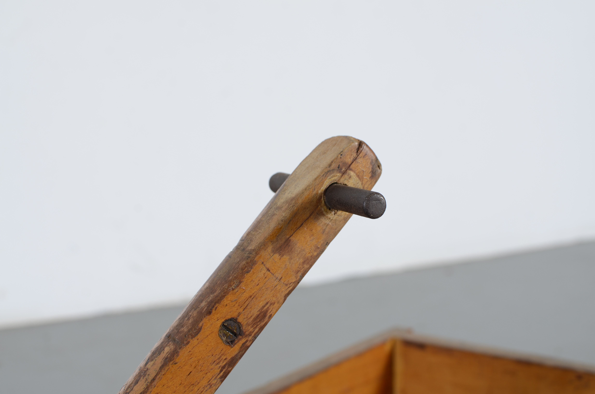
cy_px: 197
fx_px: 866
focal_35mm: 52
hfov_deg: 37.9
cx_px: 298
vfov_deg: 25.6
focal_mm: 35
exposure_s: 1/125
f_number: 6.3
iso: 100
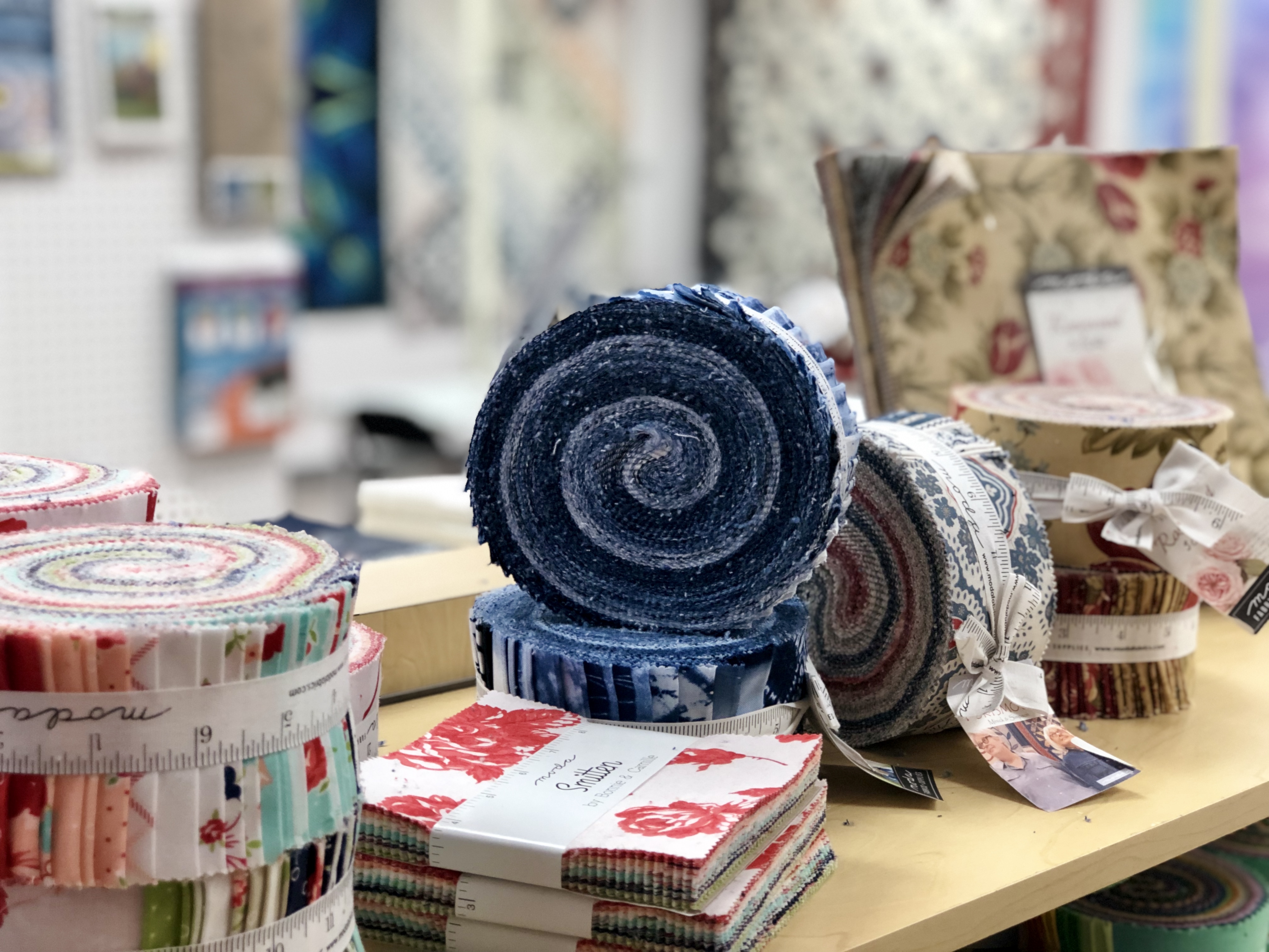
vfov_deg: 25.7
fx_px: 2090
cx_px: 634
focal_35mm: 57
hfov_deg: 33.8
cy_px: 476
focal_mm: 6.6
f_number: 2.8
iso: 50
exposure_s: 1/30
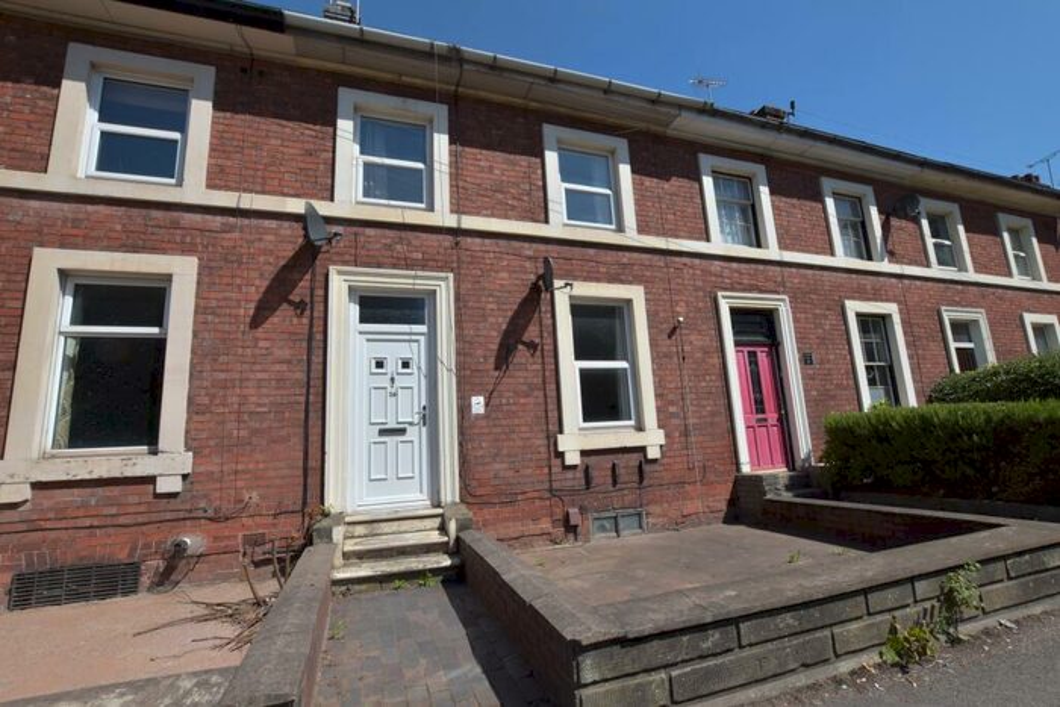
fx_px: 442
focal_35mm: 15
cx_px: 530
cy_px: 354
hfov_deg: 100.4
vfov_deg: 77.4
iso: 250
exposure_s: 1/350
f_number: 9.5
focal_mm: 10
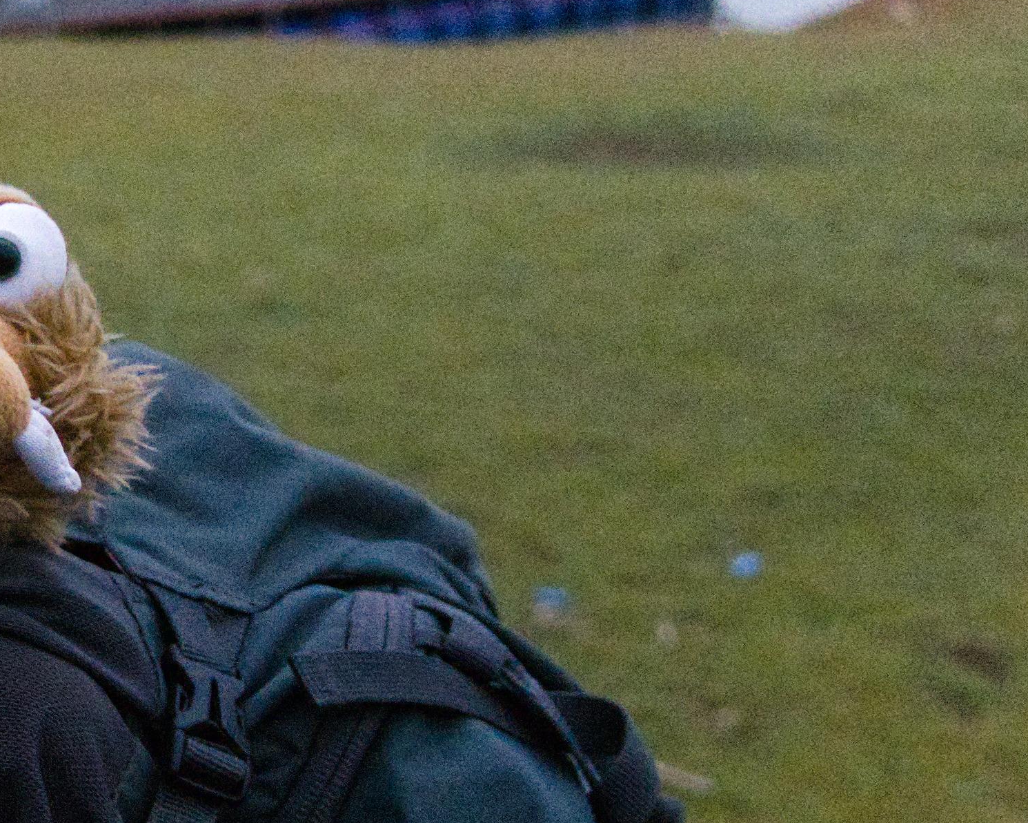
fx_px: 2525
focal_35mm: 83
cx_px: -53
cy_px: 394
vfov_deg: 18.5
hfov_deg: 22.0
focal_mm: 8.8
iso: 4000
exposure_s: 1/250
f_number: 1.8
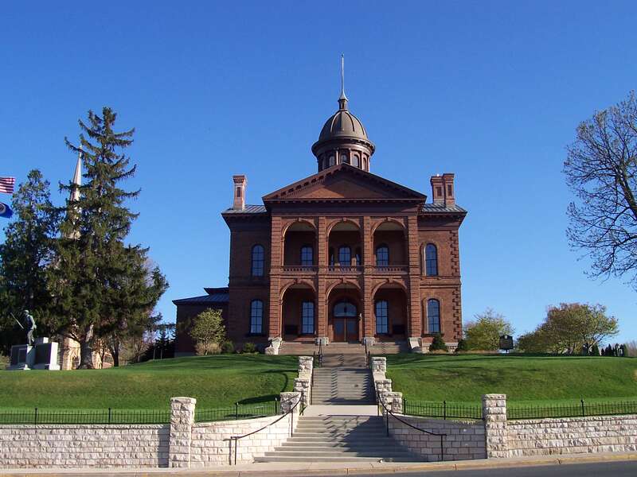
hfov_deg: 50.1
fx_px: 681
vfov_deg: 38.7
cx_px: 318
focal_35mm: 37
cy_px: 238
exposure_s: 1/350
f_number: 5.6
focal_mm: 5.6
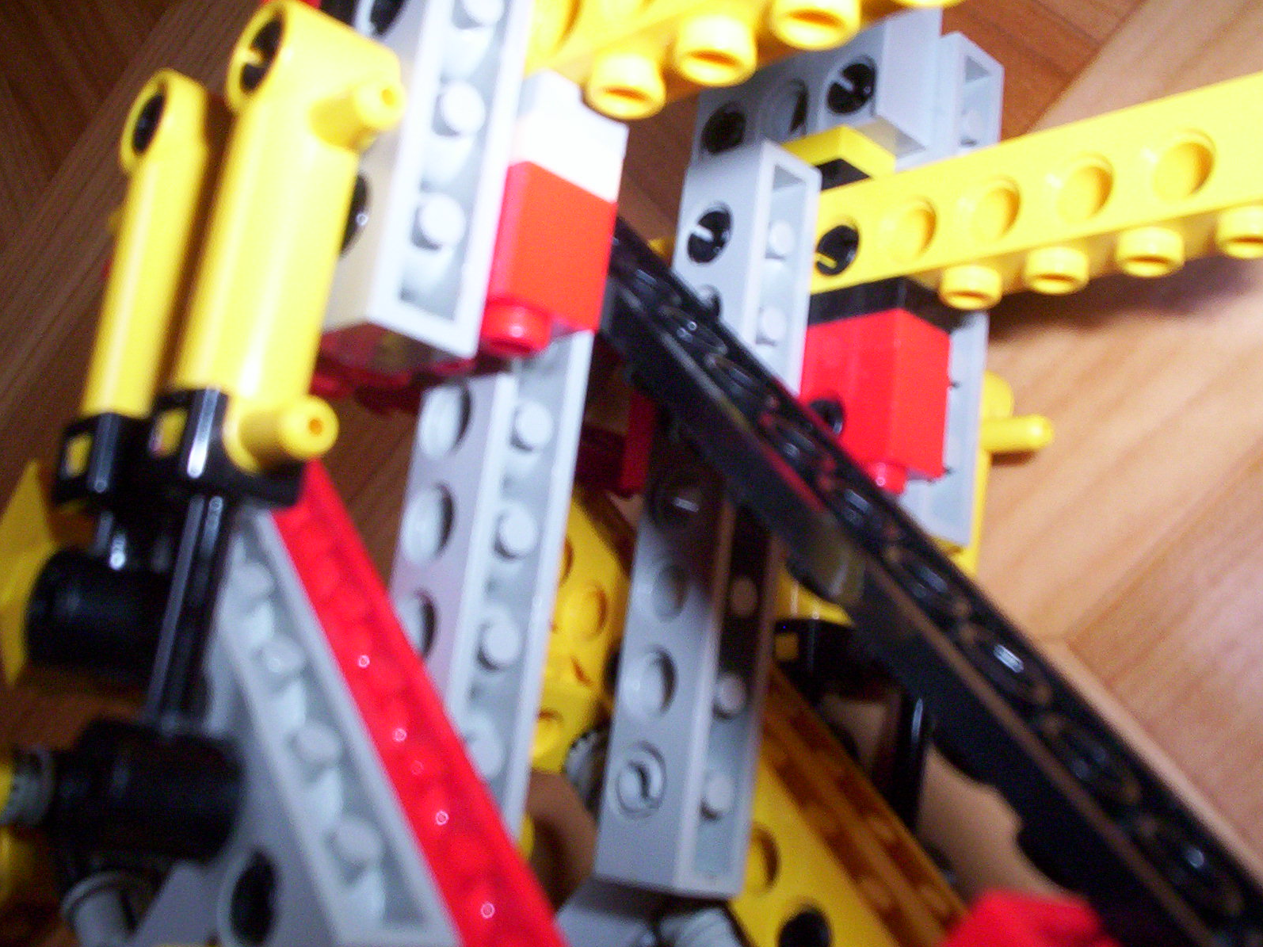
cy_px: 475
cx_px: 633
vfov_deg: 36.8
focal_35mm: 39
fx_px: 1423
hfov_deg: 47.9
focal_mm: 4.99
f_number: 4.5
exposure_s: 1/60
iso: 140
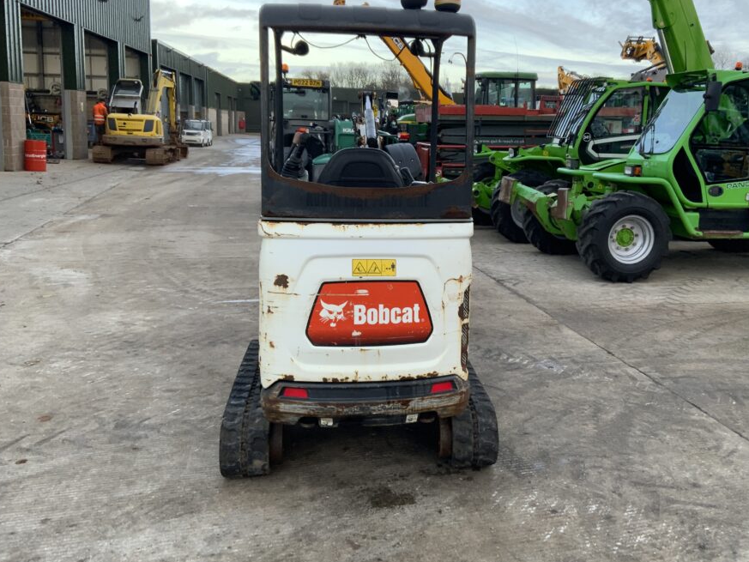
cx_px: 427
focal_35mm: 34
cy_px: 245
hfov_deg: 53.8
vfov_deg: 41.7
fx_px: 736
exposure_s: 1/122
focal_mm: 3
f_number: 1.8
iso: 40
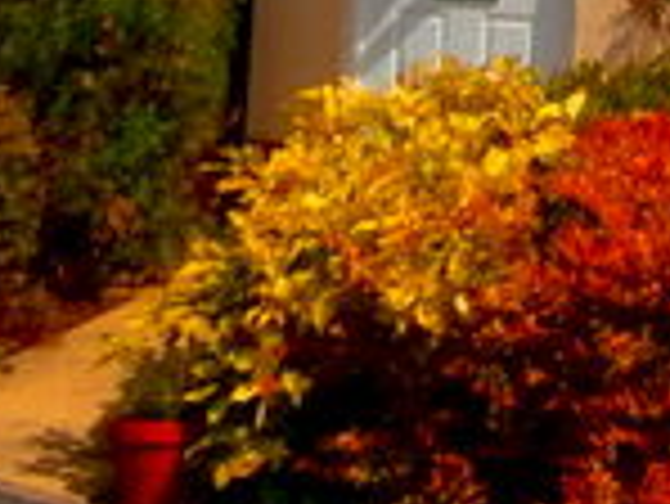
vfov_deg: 11.7
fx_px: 2189
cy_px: -533
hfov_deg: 16.3
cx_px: 926
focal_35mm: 113
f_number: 3
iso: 100
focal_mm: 4.2
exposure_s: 1/1600
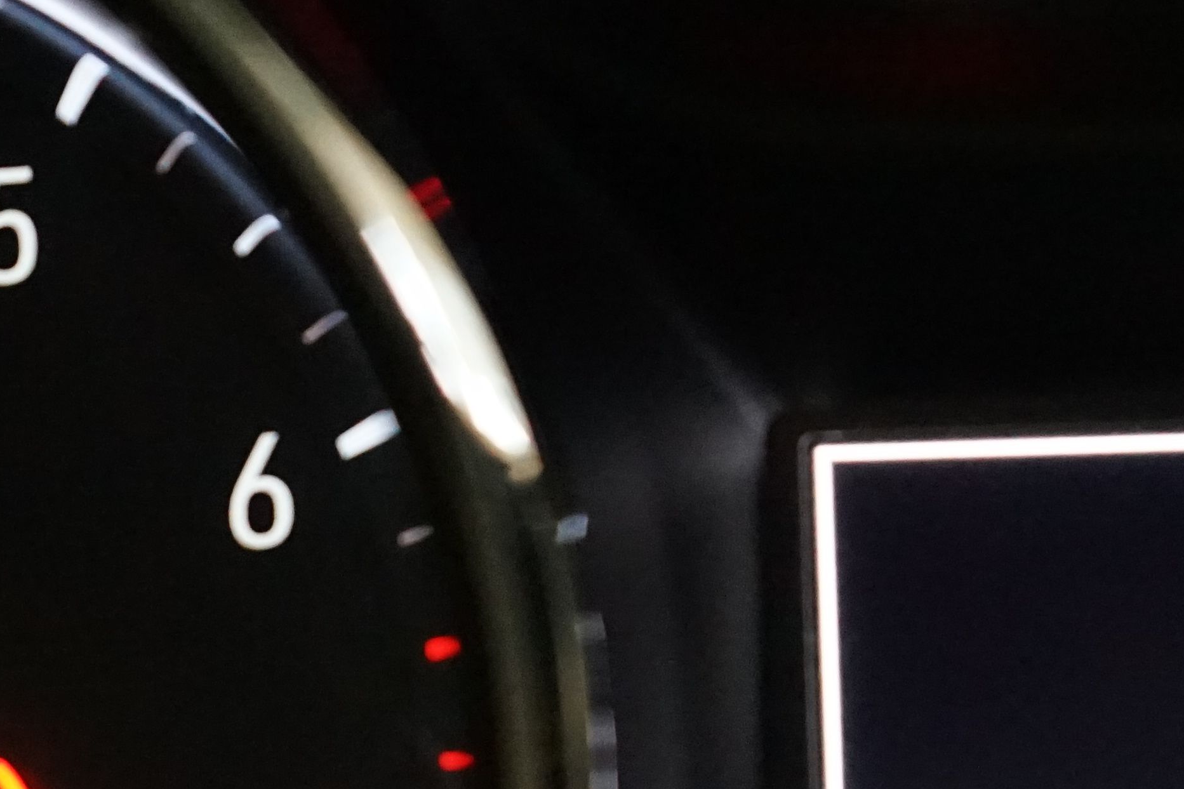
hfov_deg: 13.6
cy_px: 731
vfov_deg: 9.2
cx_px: 1319
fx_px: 4867
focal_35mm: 148
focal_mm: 46
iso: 6400
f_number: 4.5
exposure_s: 1/60
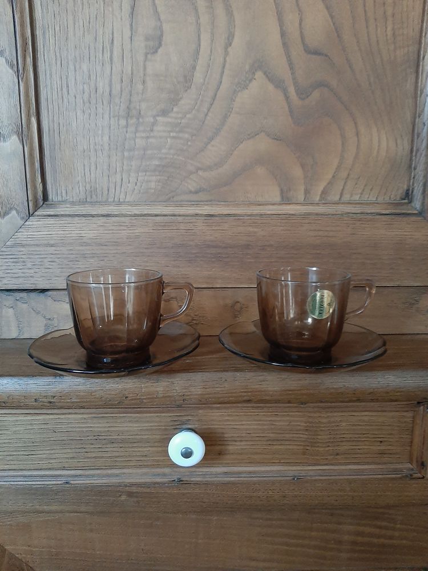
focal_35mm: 26
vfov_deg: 67.3
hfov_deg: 53.1
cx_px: 214
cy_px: 286
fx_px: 429
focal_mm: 3.93
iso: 500
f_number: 1.7
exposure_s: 1/20
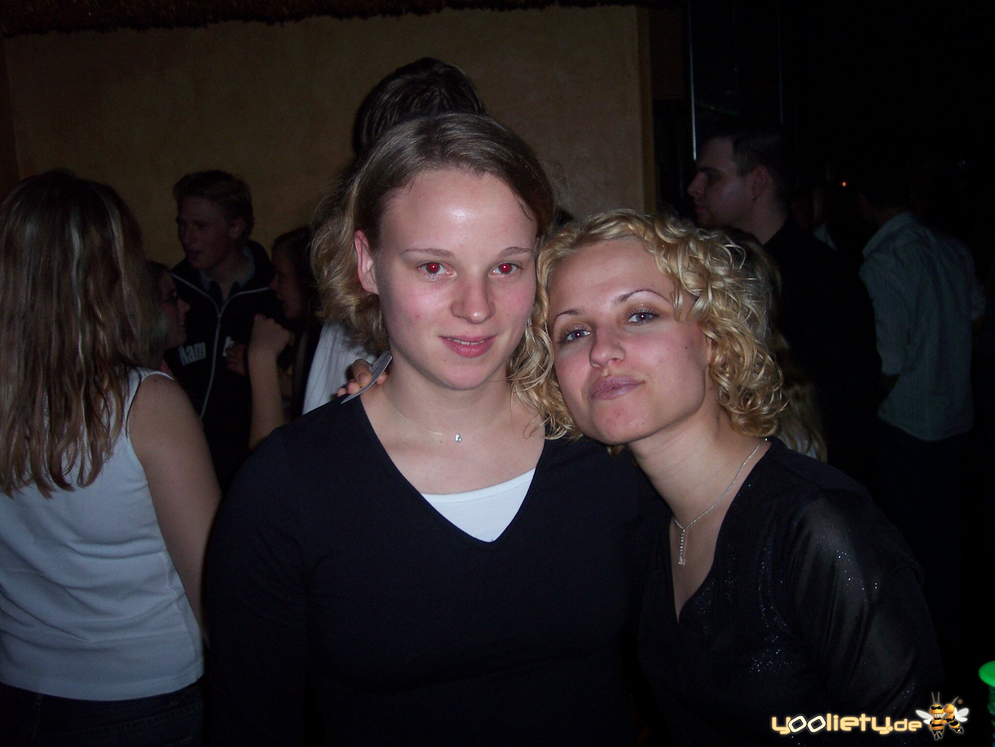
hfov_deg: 49.0
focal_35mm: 38
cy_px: 374
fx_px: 1092
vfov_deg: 37.7
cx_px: 498
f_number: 2.8
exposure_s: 1/30
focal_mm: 8
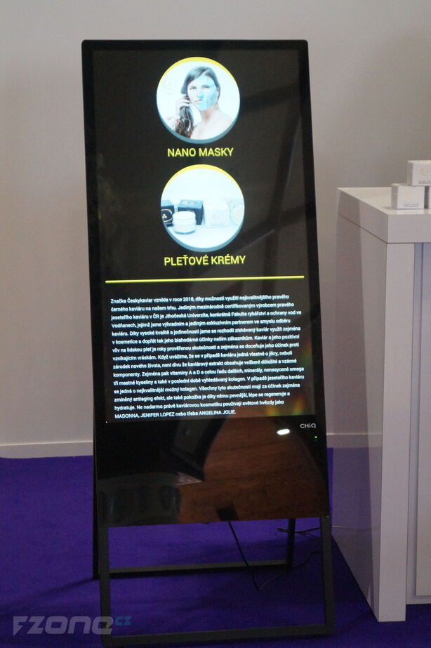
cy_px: 324
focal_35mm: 82
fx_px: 1484
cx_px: 216
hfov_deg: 16.5
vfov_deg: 24.6
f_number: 5.6
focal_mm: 55
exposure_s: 1/160
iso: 3200
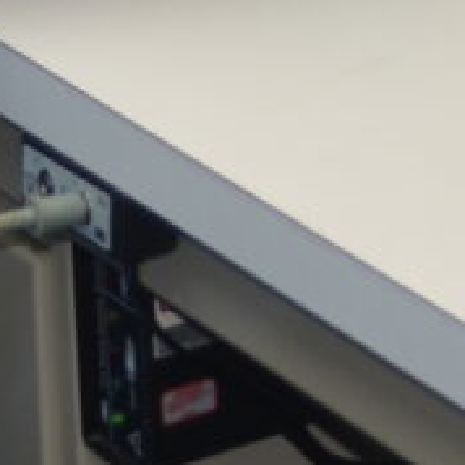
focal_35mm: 286
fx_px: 4347
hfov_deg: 6.1
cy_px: -704
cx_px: 507
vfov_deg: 5.9
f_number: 4.2
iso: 160
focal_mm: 26
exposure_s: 1/60
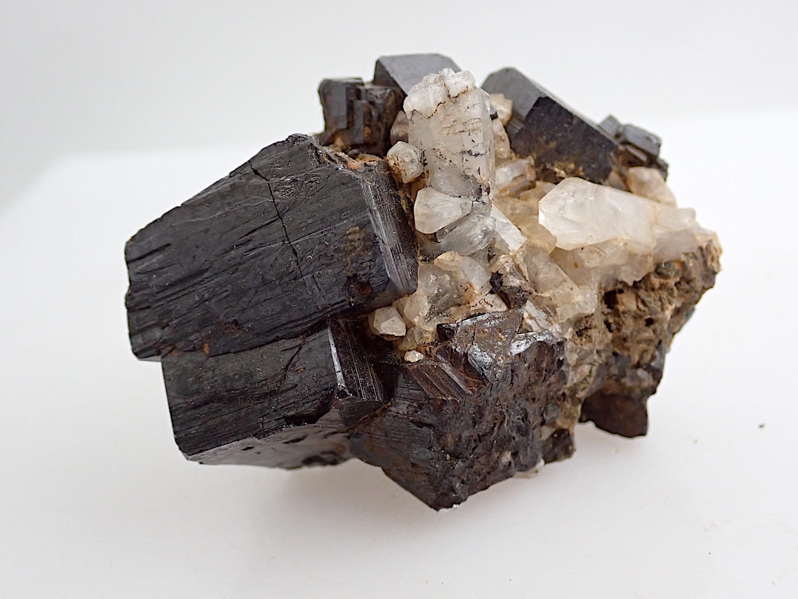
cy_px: 300
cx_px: 399
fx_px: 1153
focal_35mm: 50
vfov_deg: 29.1
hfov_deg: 38.2
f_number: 3.2
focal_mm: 9.01
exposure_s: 1/50
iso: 500
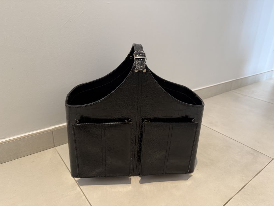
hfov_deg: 71.6
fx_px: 190
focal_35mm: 24
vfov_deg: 56.8
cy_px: 103
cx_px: 137
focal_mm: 6.76
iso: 160
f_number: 1.78
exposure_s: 1/50
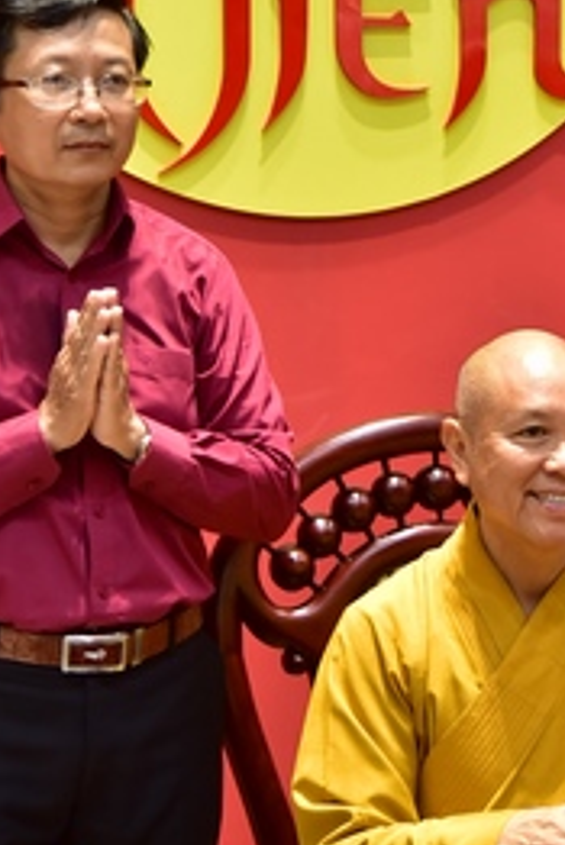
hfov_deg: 8.5
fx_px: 3785
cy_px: 268
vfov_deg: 12.7
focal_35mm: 161
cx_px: 494
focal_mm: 65
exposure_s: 1/60
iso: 640
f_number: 4
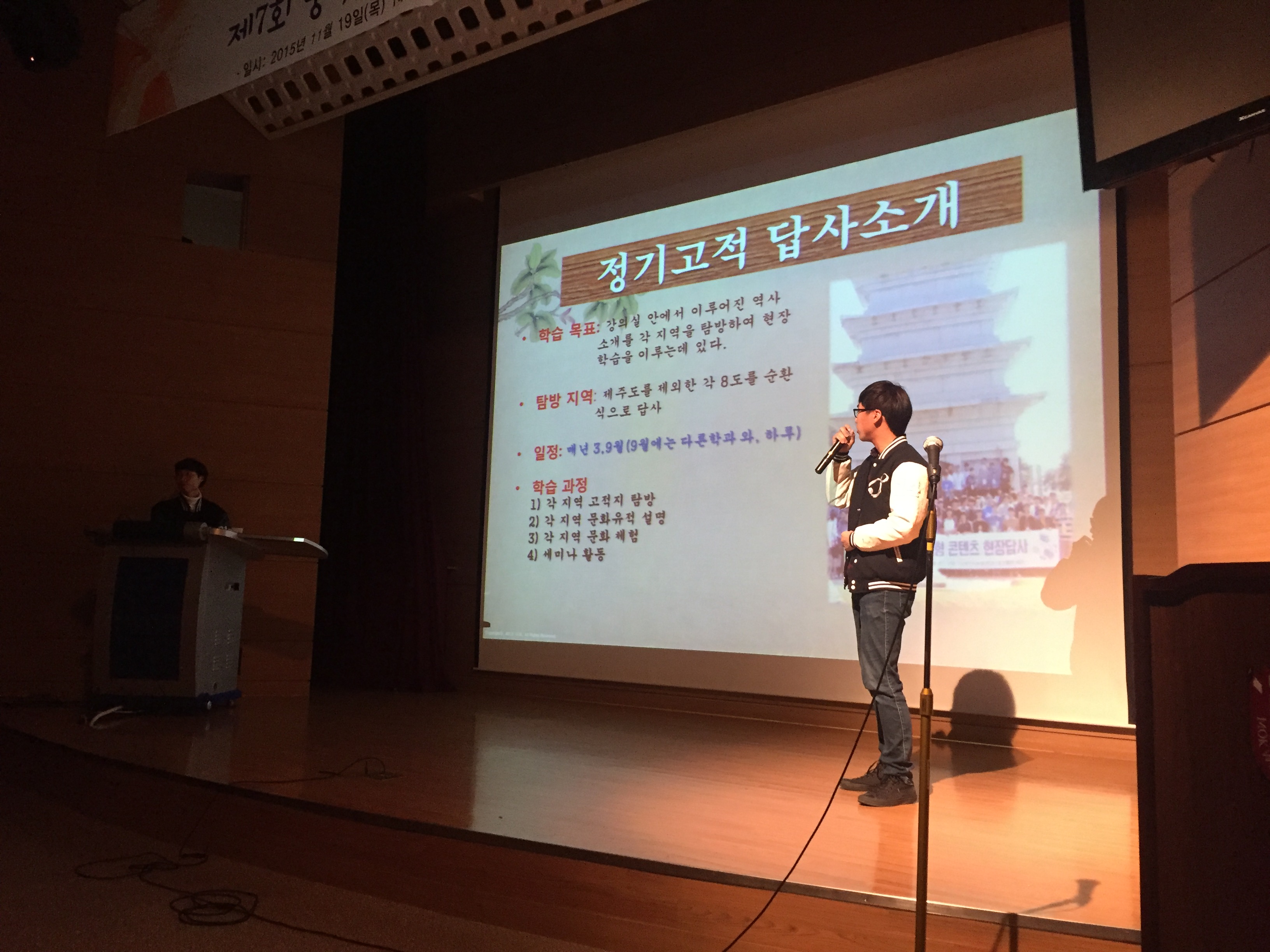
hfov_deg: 61.7
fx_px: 1064
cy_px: 476
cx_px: 635
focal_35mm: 29
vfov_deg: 48.2
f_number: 2.2
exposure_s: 1/30
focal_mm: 4.15
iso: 250
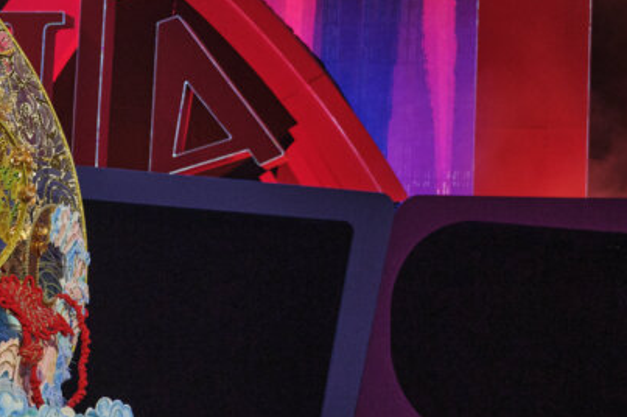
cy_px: 100
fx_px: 2593
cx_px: 20
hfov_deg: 13.6
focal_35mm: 149
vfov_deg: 9.2
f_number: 2.8
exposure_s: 1/320
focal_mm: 50
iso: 1250
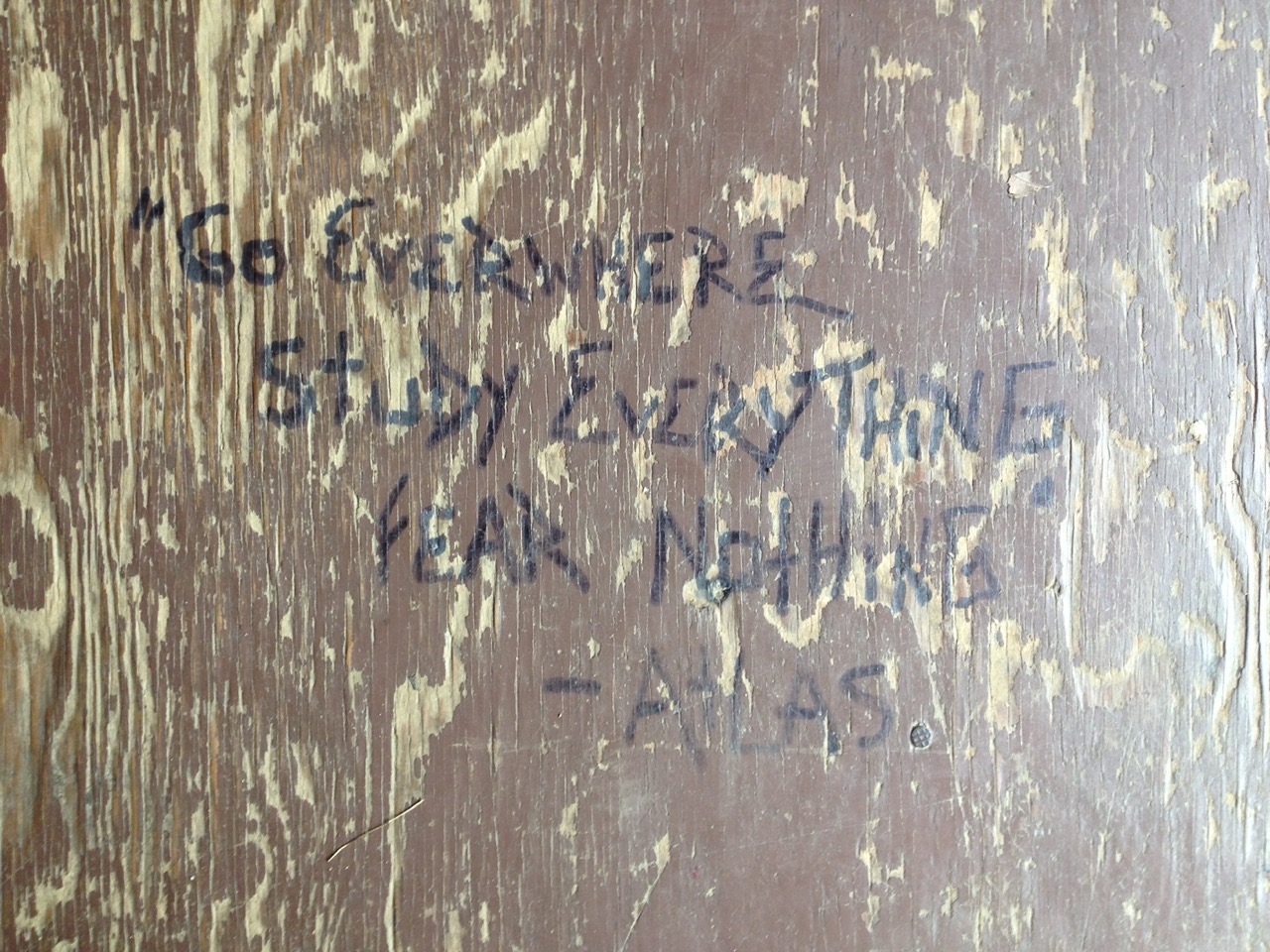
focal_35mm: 35
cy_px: 476
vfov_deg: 40.7
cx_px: 635
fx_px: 1284
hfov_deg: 52.6
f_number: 2.4
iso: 64
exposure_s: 1/20
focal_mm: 4.28
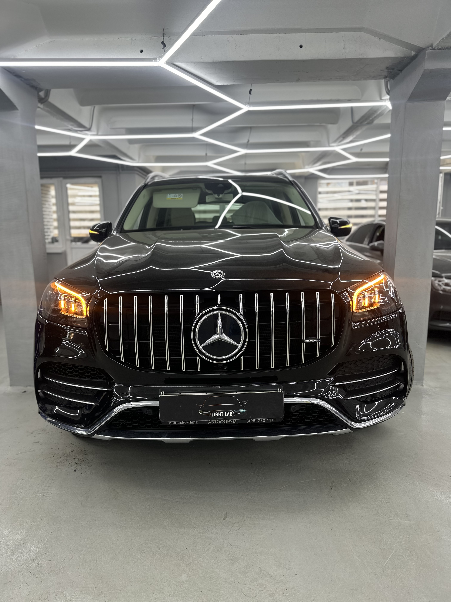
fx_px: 417
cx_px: 226
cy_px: 301
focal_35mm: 24
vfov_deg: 71.6
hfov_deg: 56.8
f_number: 1.78
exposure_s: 1/100
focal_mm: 6.86
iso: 80
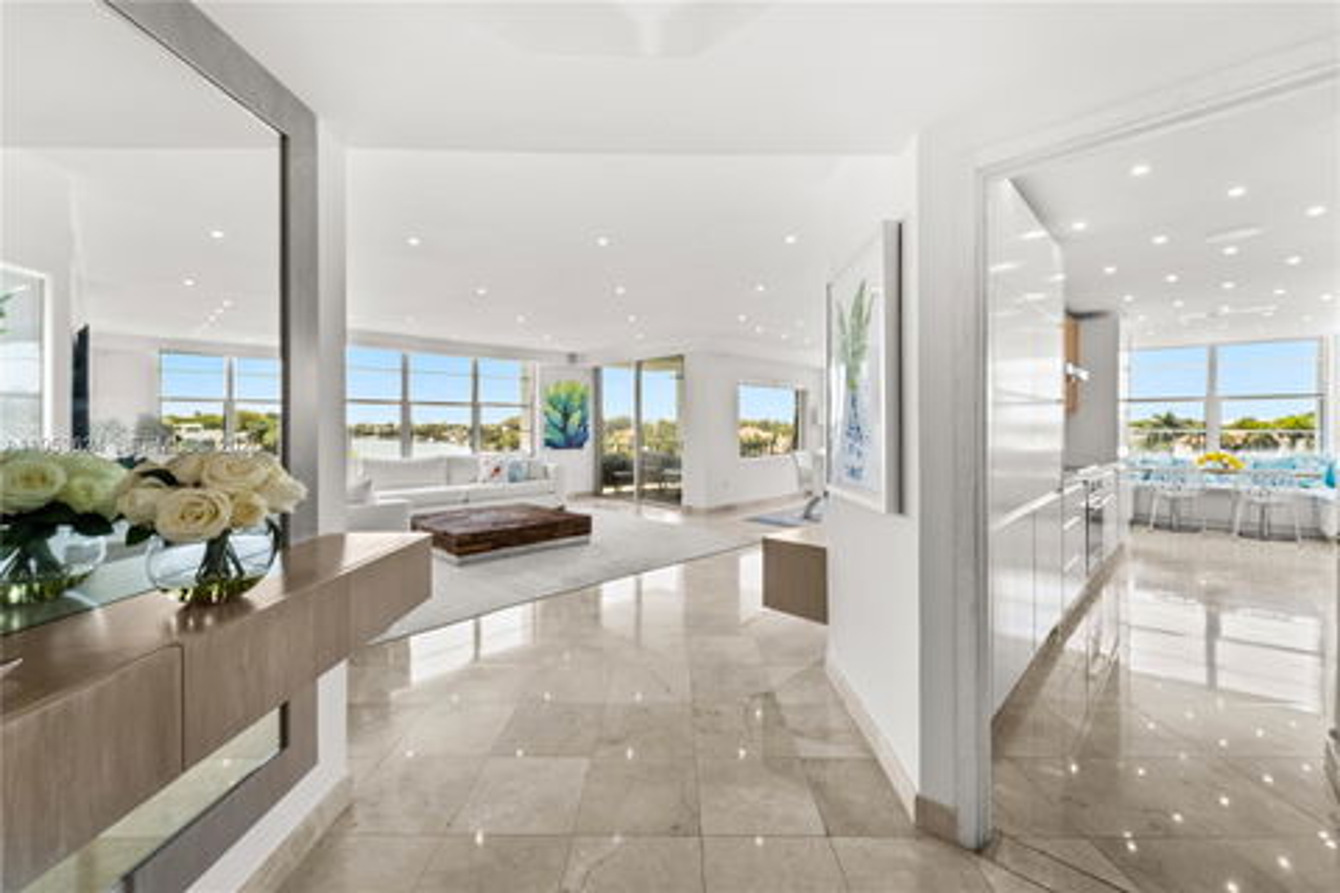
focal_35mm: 14
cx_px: 670
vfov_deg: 81.2
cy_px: 446
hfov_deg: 104.3
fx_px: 521
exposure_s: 1/10
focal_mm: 14
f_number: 11
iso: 250
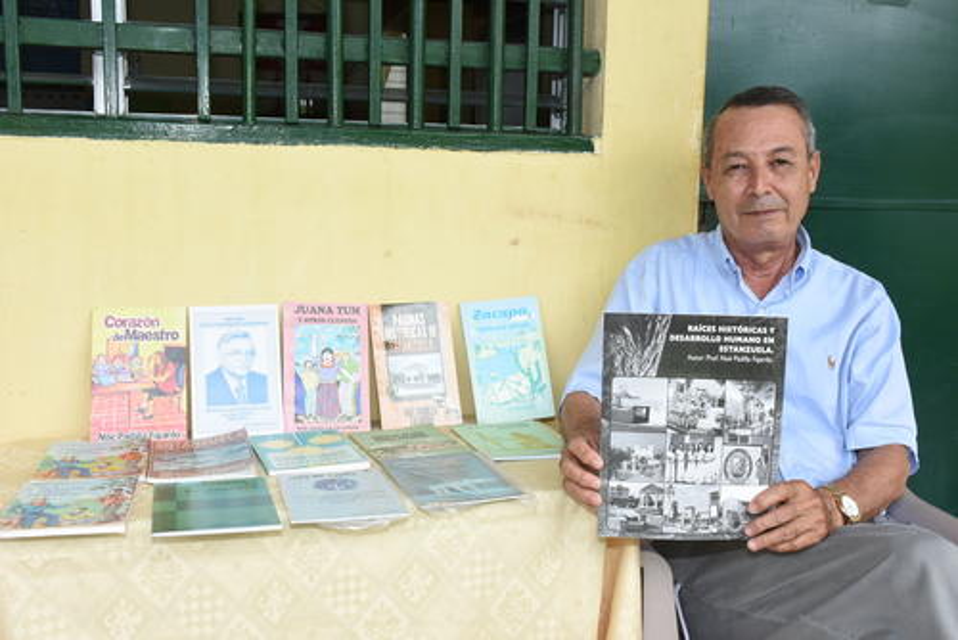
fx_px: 959
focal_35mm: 36
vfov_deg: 36.9
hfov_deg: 53.1
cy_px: 320
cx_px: 479
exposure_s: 1/125
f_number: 10
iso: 640
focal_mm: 24
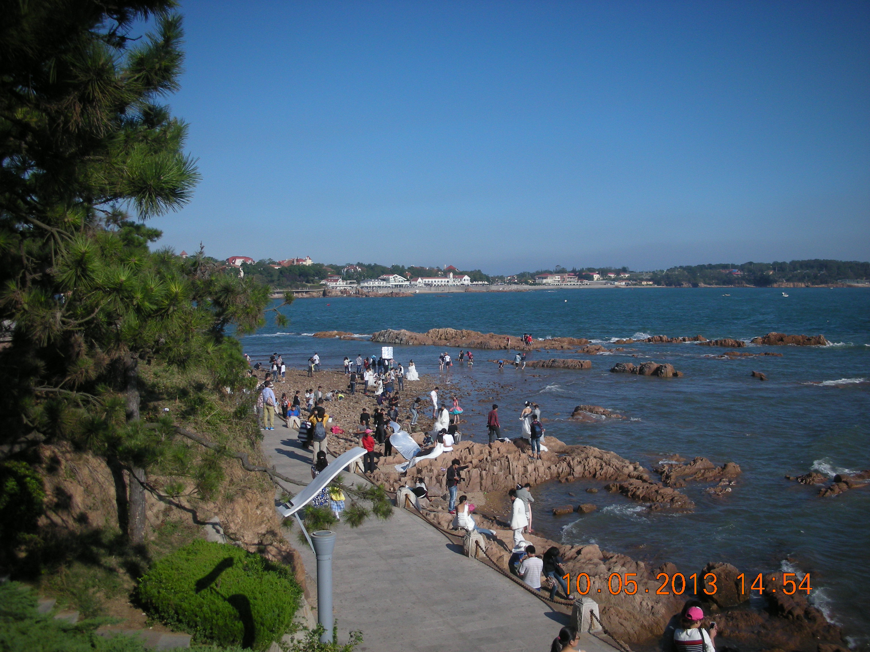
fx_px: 880
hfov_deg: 52.6
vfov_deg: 40.7
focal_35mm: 35
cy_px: 326
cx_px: 435
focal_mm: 5.8
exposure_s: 1/218
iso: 50
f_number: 7.9
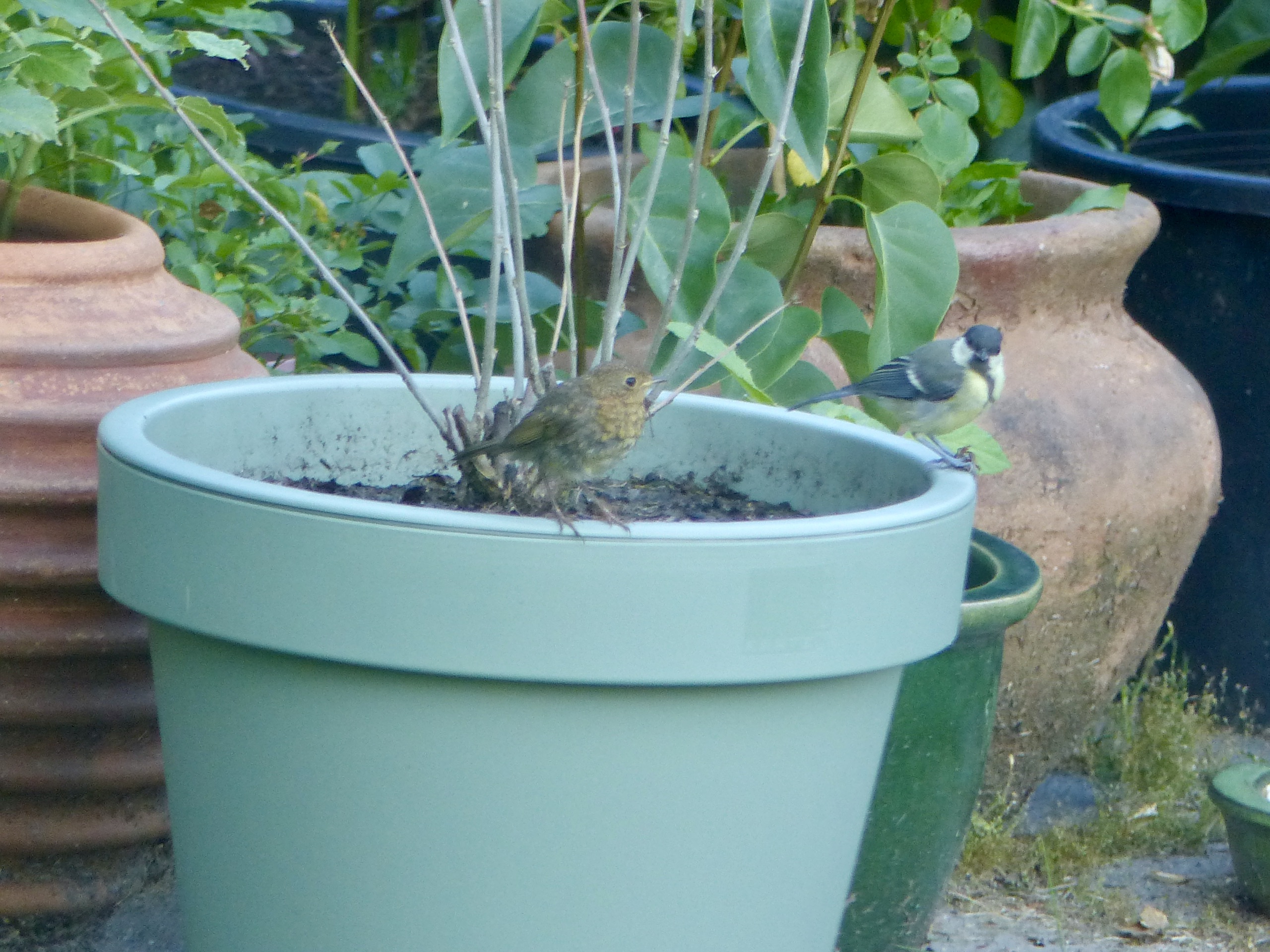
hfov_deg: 3.2
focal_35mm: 625
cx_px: 635
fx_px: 22930
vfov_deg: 2.4
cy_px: 476
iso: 250
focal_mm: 102.2
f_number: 2.8
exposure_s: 1/125
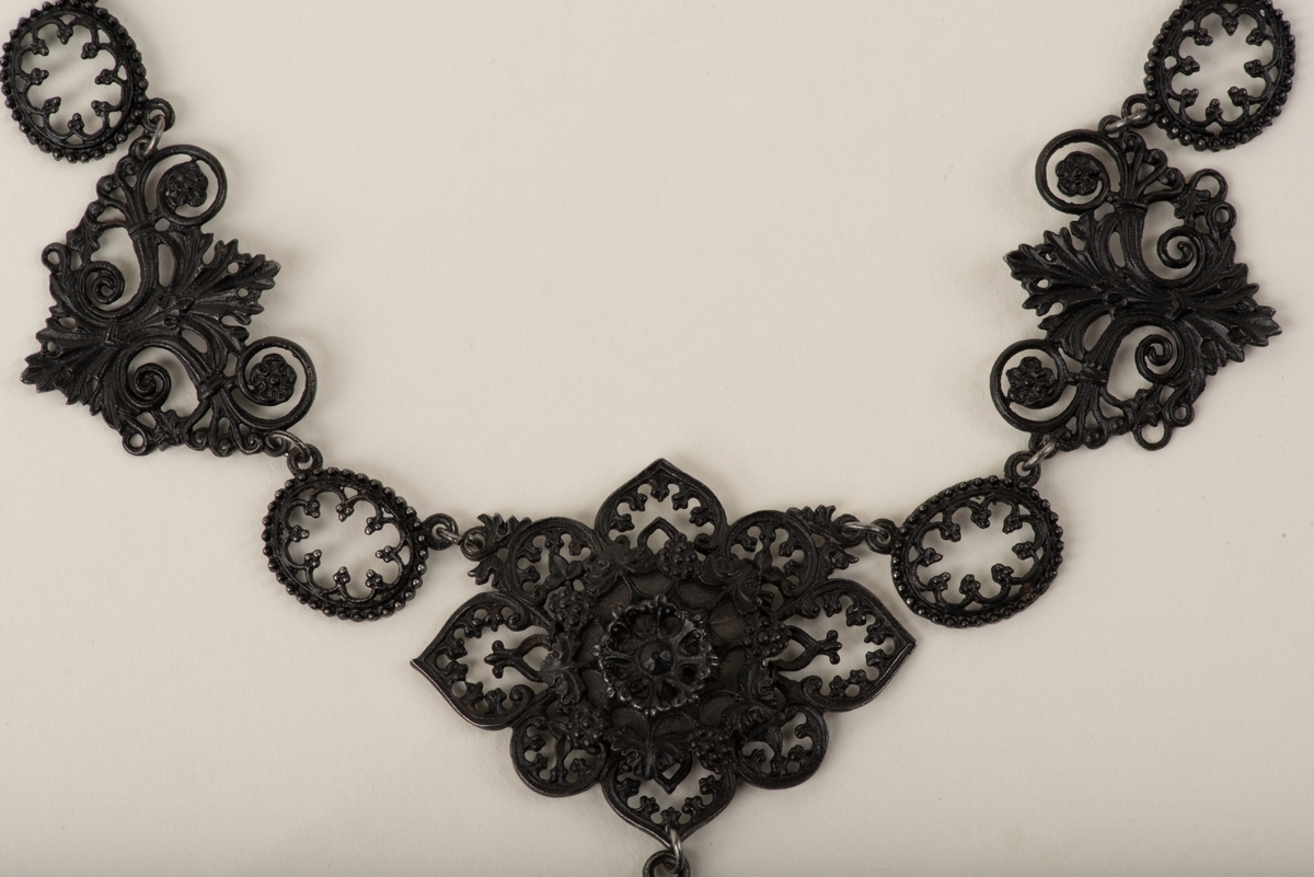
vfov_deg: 13.1
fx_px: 3834
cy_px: 438
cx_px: 657
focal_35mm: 105
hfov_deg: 19.4
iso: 400
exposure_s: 1/200
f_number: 20
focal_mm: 105
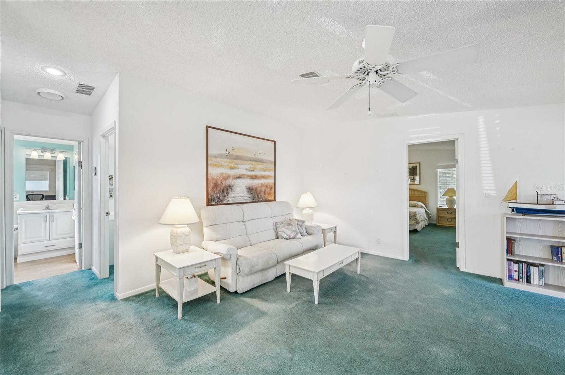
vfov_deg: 81.1
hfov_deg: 104.3
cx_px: 282
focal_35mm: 14
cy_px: 188
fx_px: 219
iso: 400
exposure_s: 1/30
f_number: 8
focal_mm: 14
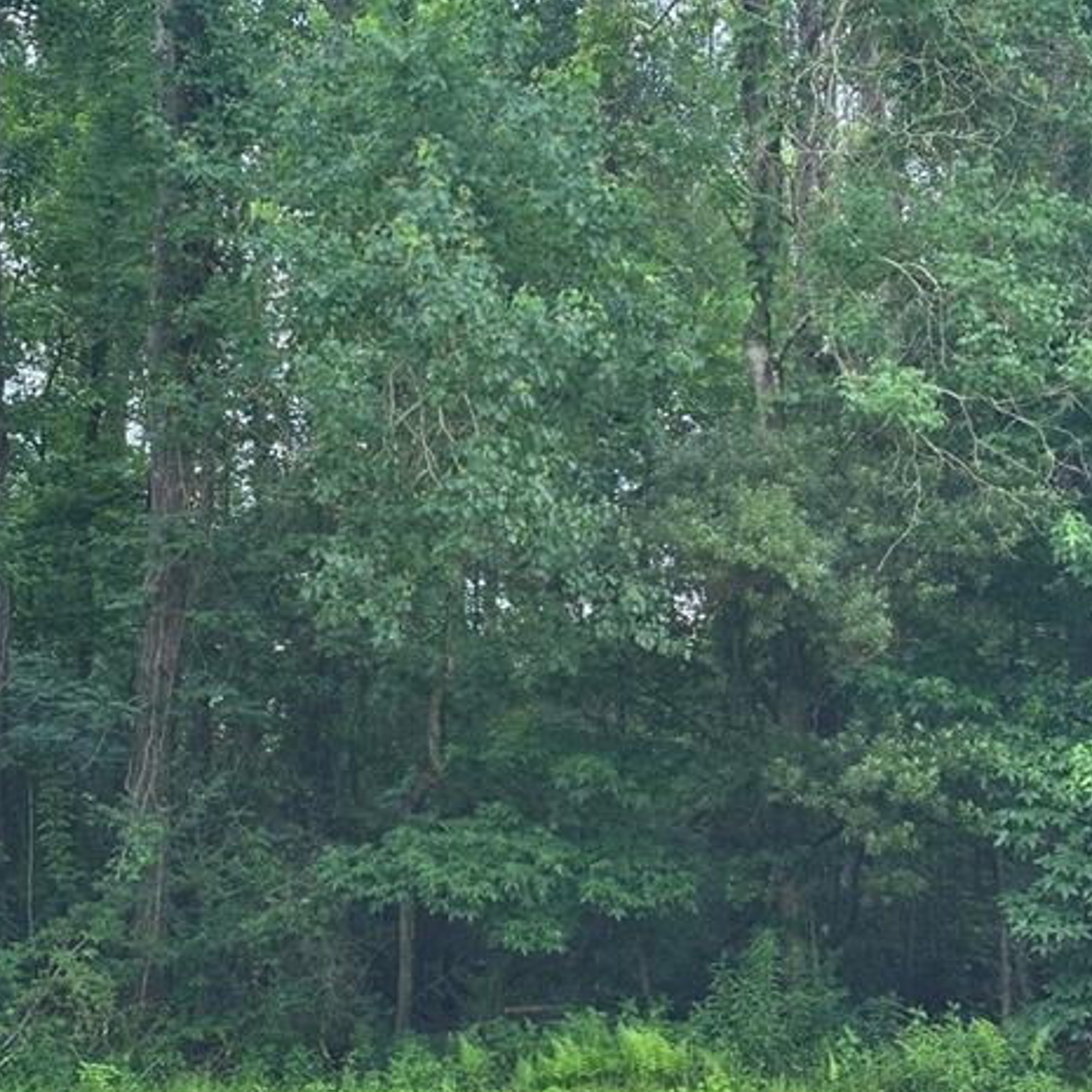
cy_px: 676
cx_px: 580
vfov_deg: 24.6
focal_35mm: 70
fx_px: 2498
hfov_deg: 24.7
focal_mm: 6.86
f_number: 1.78
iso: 80
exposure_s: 1/159
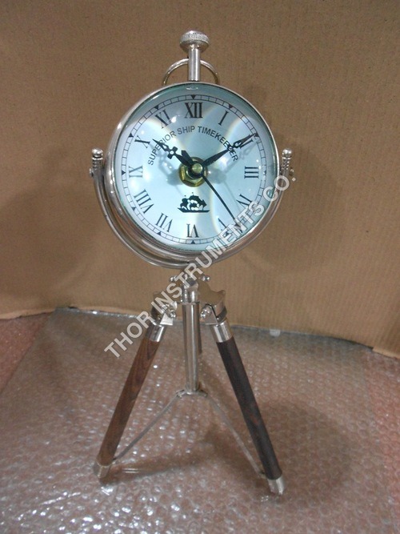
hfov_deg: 53.0
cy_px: 267
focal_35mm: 26
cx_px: 200
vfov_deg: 67.3
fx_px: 401
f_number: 3.2
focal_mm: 4.6
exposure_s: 1/10
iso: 400
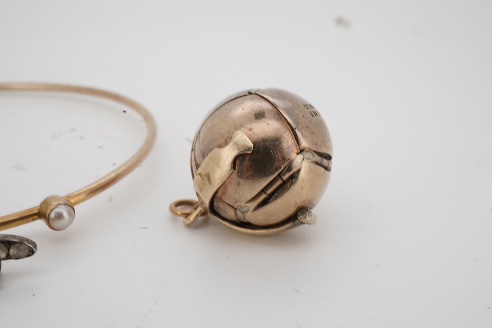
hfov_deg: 43.6
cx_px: 246
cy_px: 164
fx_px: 615
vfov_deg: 29.9
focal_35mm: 45
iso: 400
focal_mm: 30
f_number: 22
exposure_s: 1/125
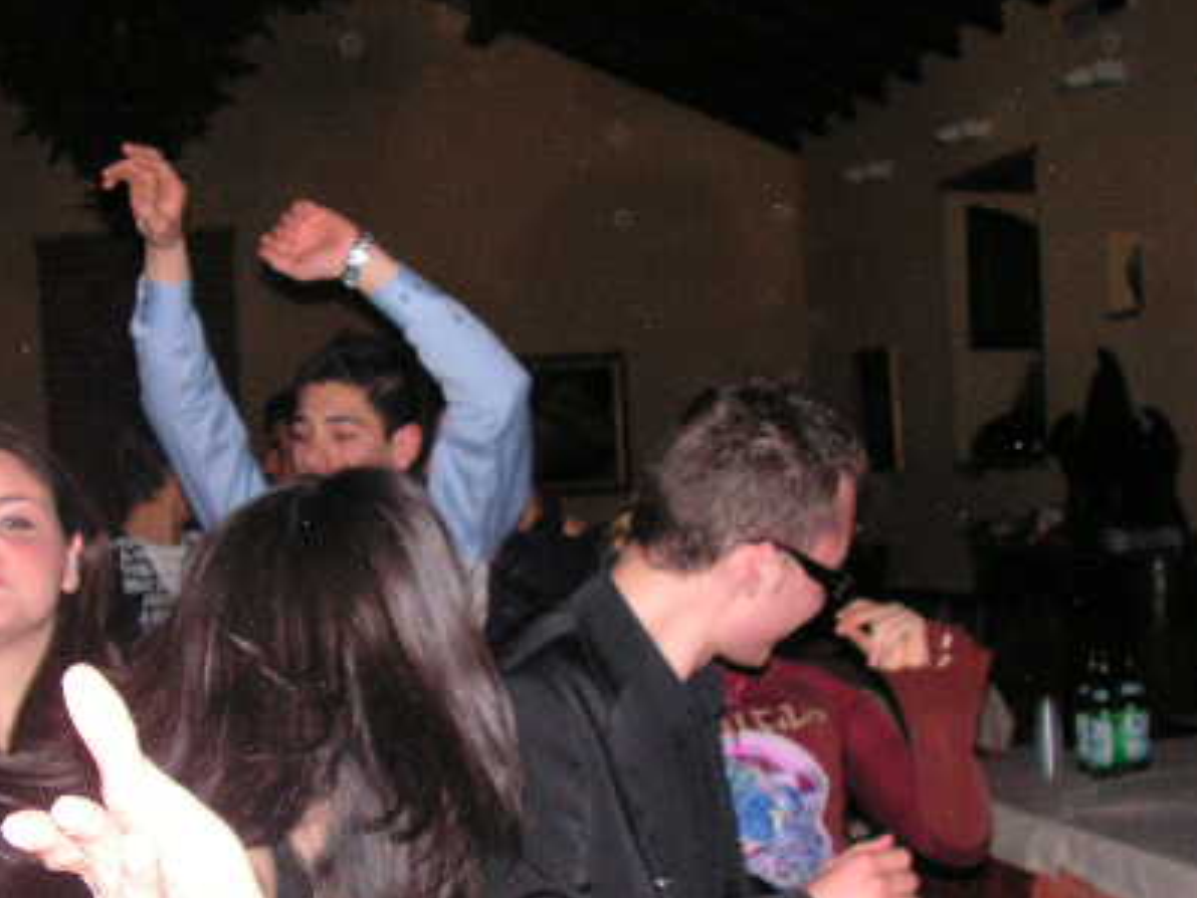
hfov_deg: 33.2
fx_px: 2006
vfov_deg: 25.0
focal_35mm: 58
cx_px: 615
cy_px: 666
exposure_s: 1/40
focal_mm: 6
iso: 200
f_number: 3.2
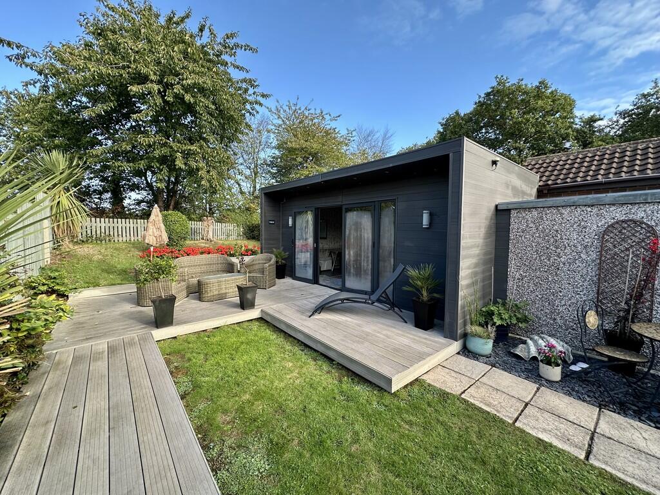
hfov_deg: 102.1
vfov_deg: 85.7
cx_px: 330
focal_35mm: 14
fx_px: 267
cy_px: 248
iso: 40
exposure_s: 1/211
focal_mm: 2.22
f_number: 2.2
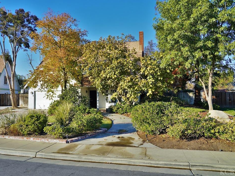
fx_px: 183
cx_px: 104
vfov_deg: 51.4
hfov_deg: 65.1
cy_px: 86
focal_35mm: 27
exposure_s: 1/125
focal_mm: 24
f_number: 8
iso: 100
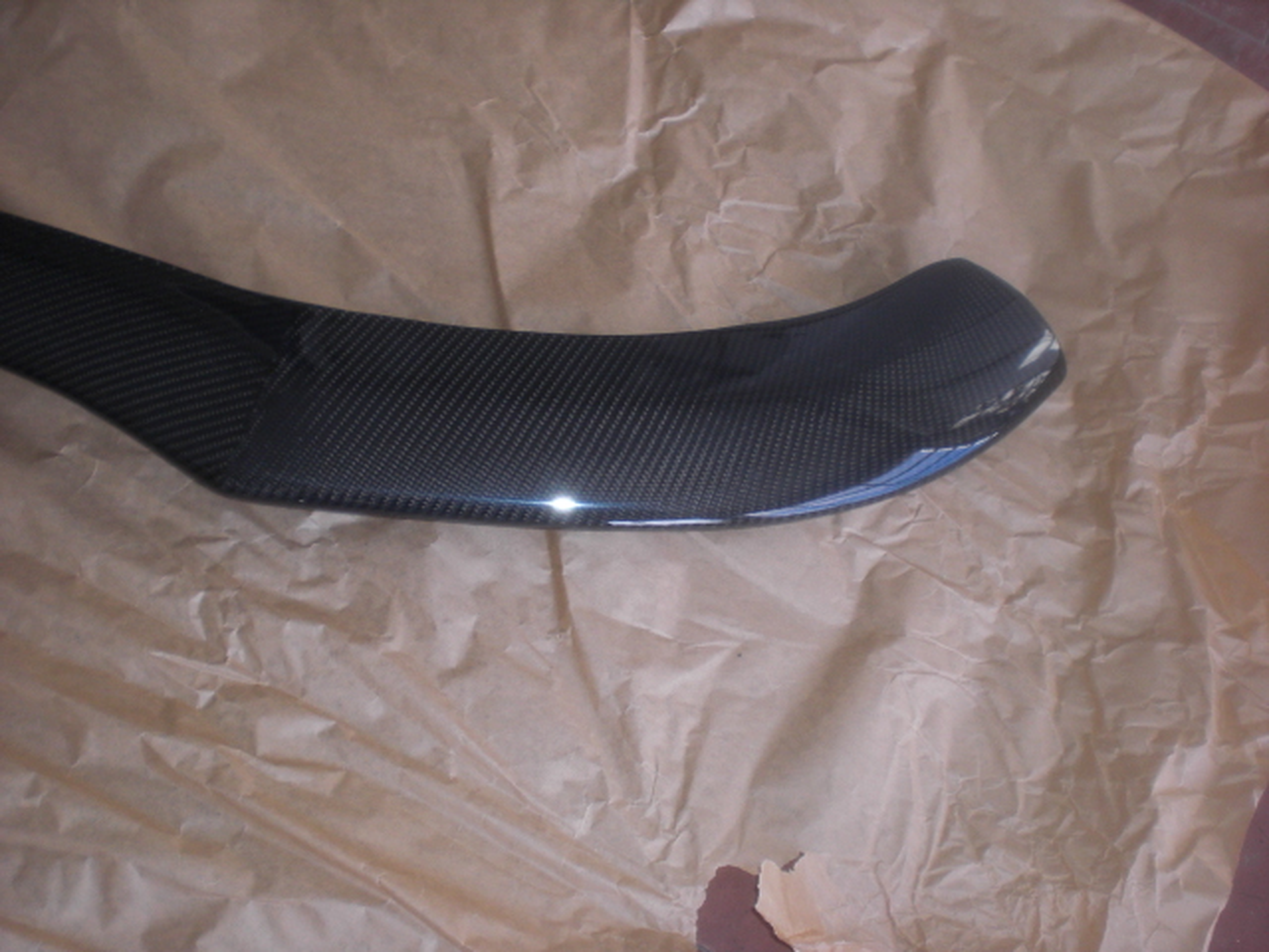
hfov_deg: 49.0
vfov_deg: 37.7
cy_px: 476
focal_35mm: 38
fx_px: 1393
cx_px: 634
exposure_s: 1/80
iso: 100
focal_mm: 6.3
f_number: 3.1
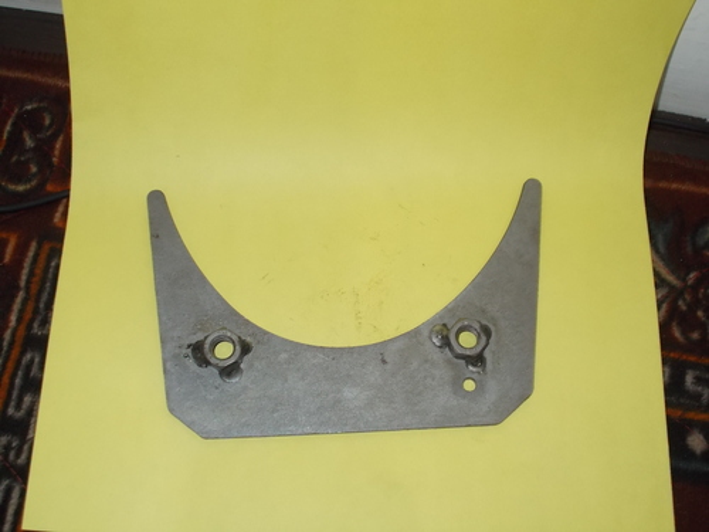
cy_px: 266
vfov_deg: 32.9
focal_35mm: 44
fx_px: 901
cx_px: 354
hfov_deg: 42.9
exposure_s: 1/30
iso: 200
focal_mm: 7.9
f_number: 4.2
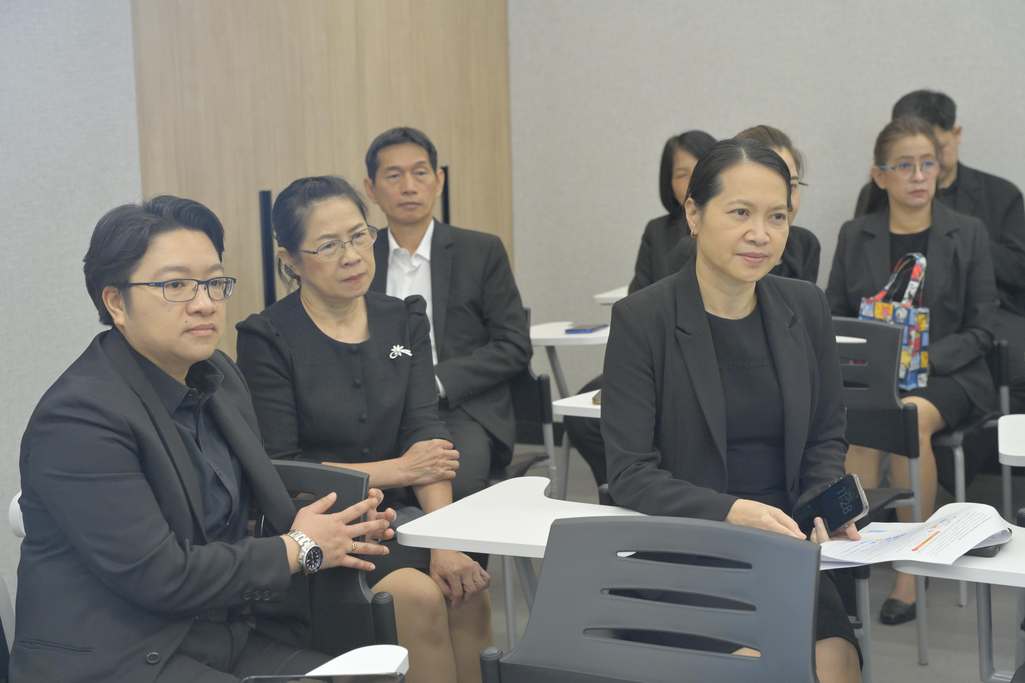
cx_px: 512
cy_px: 342
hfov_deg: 35.6
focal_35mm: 56
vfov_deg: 24.2
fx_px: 1594
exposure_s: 1/160
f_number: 5
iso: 3200
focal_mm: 56
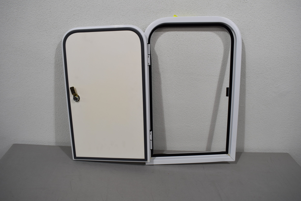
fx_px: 234
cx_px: 153
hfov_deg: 65.5
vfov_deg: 46.4
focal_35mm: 28
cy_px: 101
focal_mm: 18
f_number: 5.6
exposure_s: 1/125
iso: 280
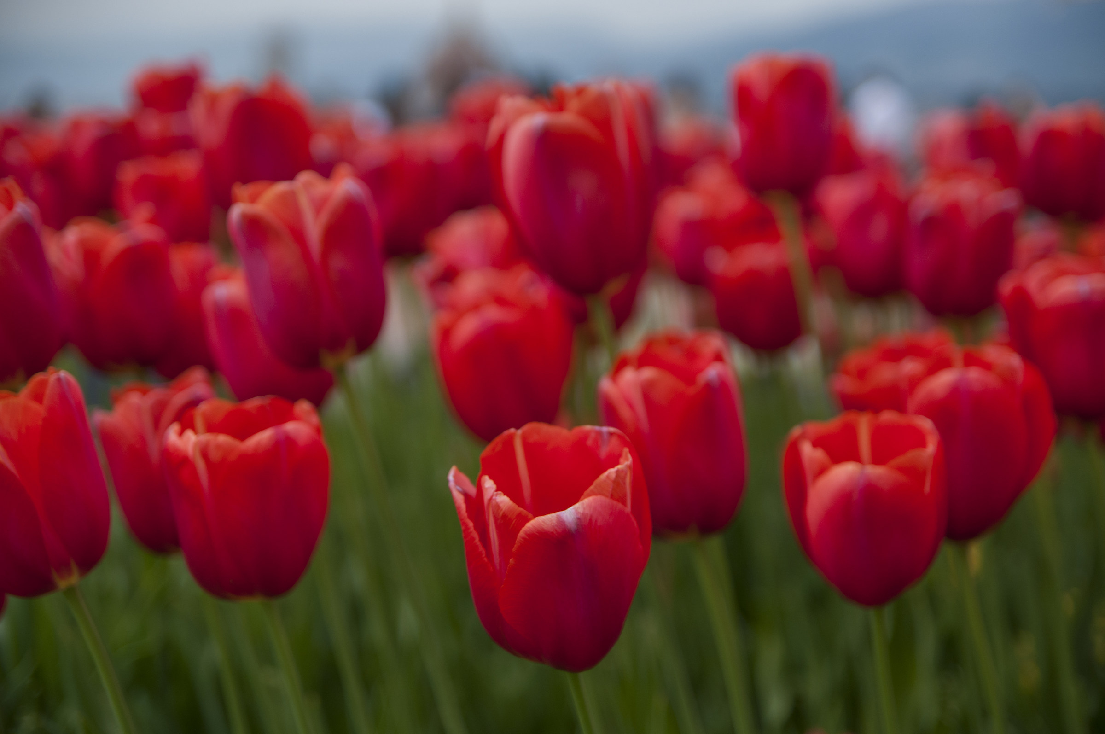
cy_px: 367
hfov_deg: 27.0
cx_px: 552
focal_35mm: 75
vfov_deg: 18.1
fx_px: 2299
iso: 200
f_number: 2.8
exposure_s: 1/2000
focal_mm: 50
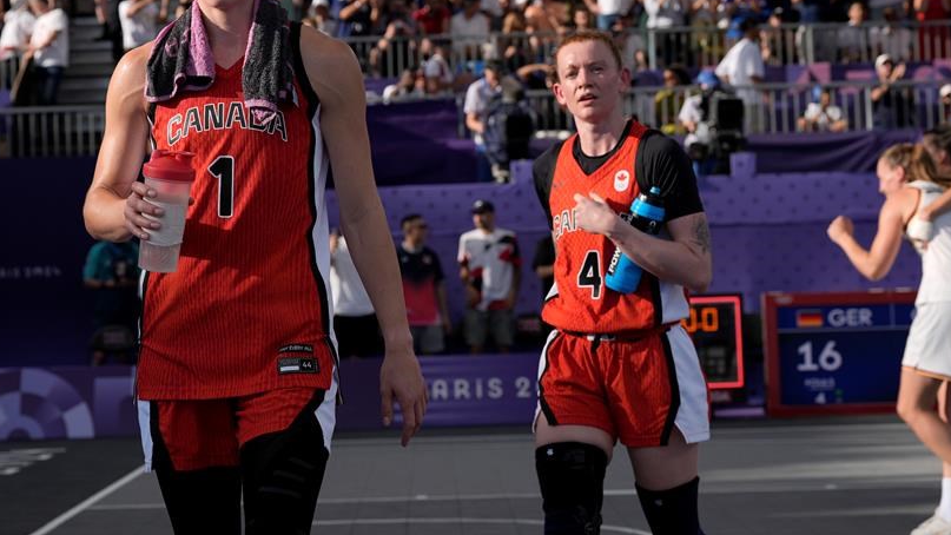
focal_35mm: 93
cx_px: 377
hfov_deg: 22.9
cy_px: 147
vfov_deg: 13.0
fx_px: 2345
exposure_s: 1/3200
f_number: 5
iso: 320
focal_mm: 70
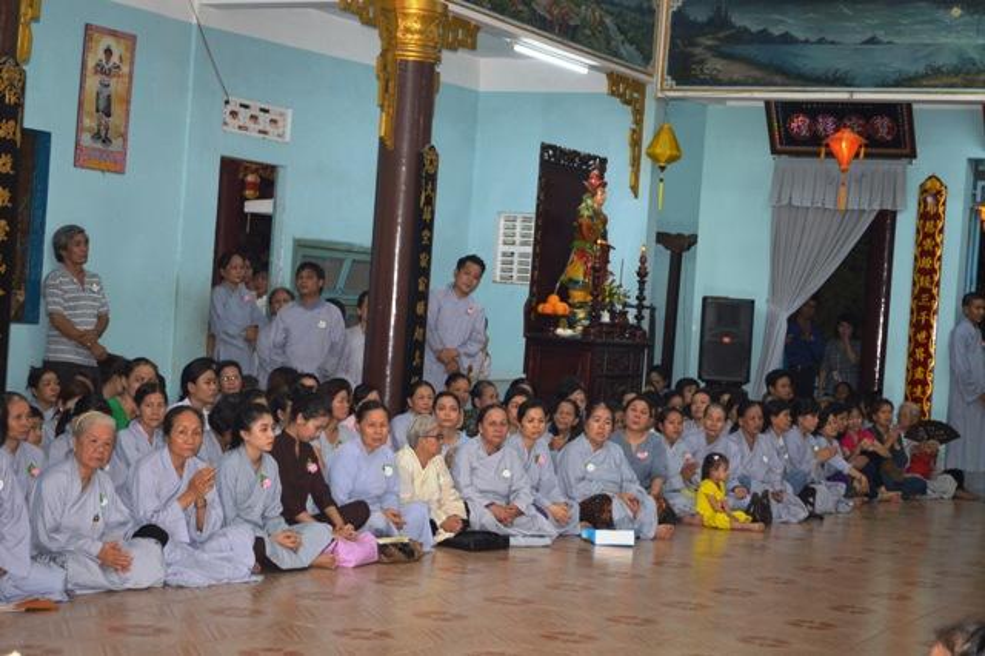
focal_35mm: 66
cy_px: 328
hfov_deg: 30.5
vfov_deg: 20.6
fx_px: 1805
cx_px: 492
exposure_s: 1/60
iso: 800
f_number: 5.3
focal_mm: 44
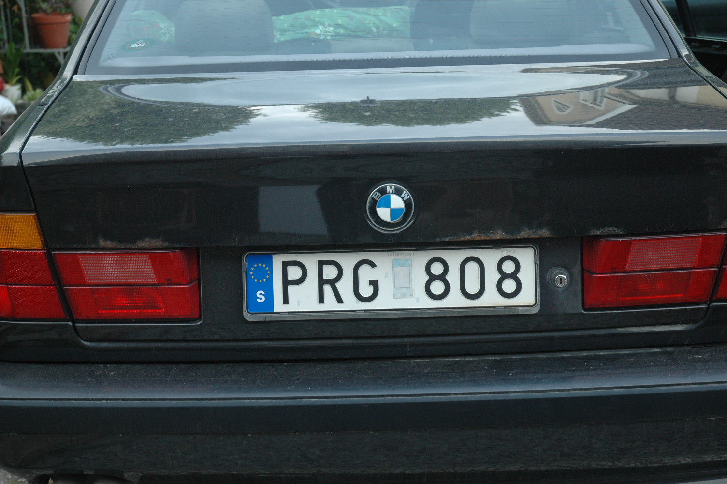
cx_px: 364
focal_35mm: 60
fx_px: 1211
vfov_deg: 22.6
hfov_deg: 33.4
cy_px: 242
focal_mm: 40
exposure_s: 1/80
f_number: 4.5
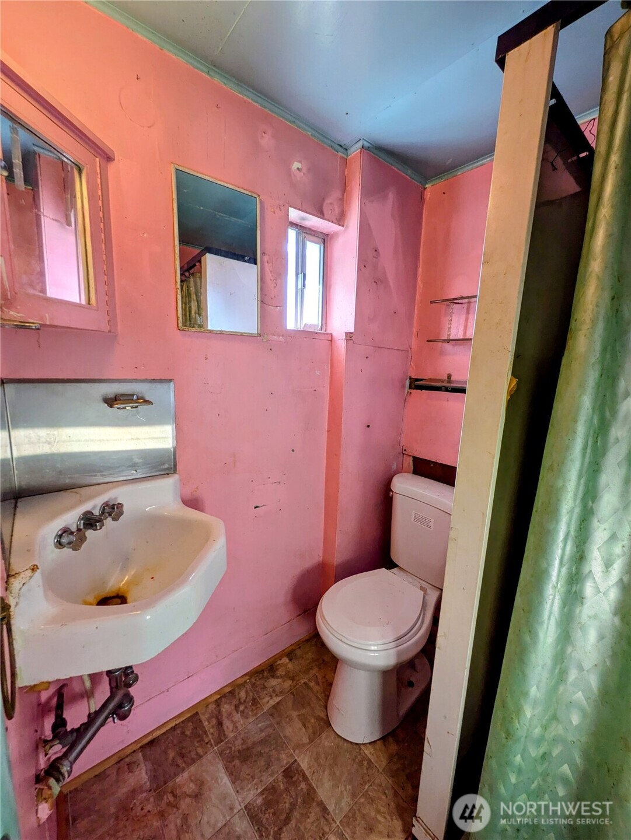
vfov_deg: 102.0
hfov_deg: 85.7
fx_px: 340
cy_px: 420
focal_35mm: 14
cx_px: 316
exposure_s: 1/60
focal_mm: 1.83
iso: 59
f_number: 2.2
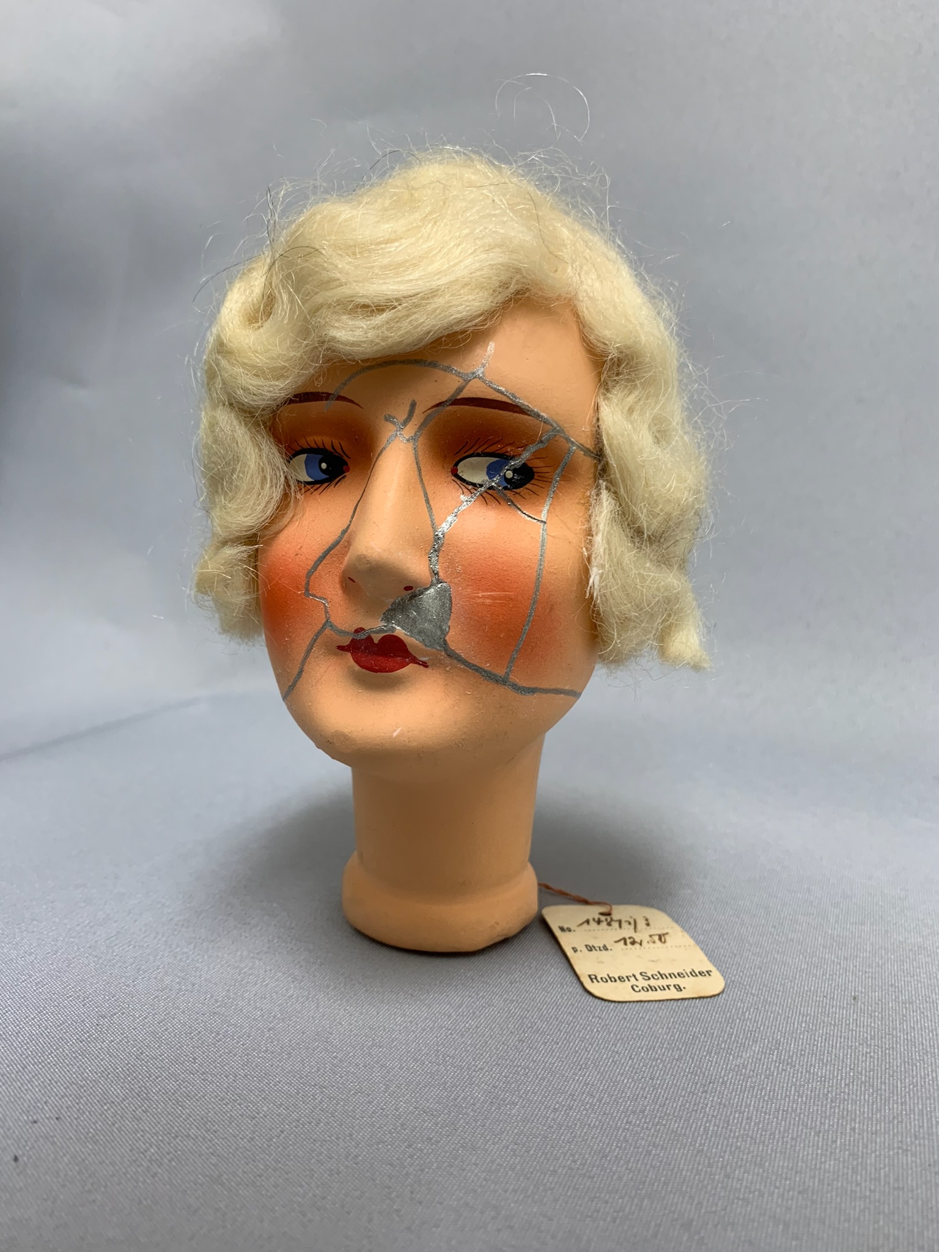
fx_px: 940
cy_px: 626
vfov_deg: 67.3
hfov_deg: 53.1
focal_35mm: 26
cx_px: 470
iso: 80
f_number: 1.8
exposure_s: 1/50
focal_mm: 4.25
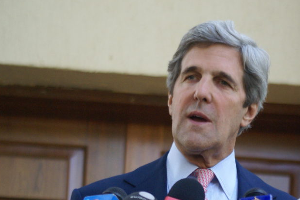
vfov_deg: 4.7
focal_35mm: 290
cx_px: 152
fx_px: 2418
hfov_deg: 7.1
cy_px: 153
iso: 500
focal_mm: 100
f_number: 4.5
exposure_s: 1/320
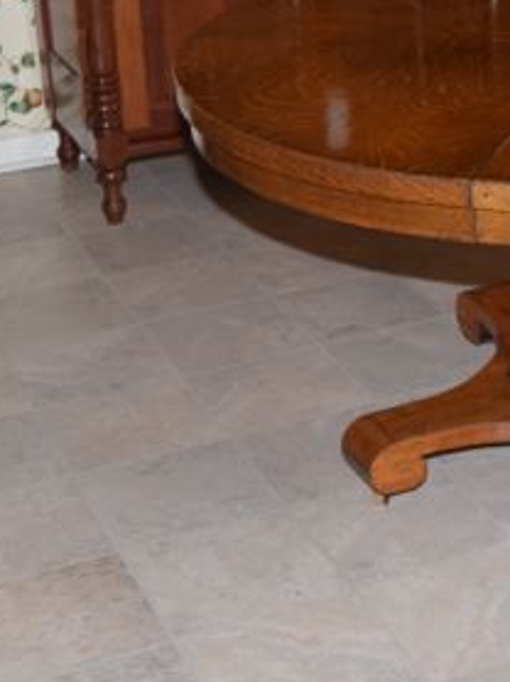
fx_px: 1830
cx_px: 591
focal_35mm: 93
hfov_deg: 15.4
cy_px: 200
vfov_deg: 21.0
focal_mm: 28
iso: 800
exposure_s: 1/125
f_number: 5.6
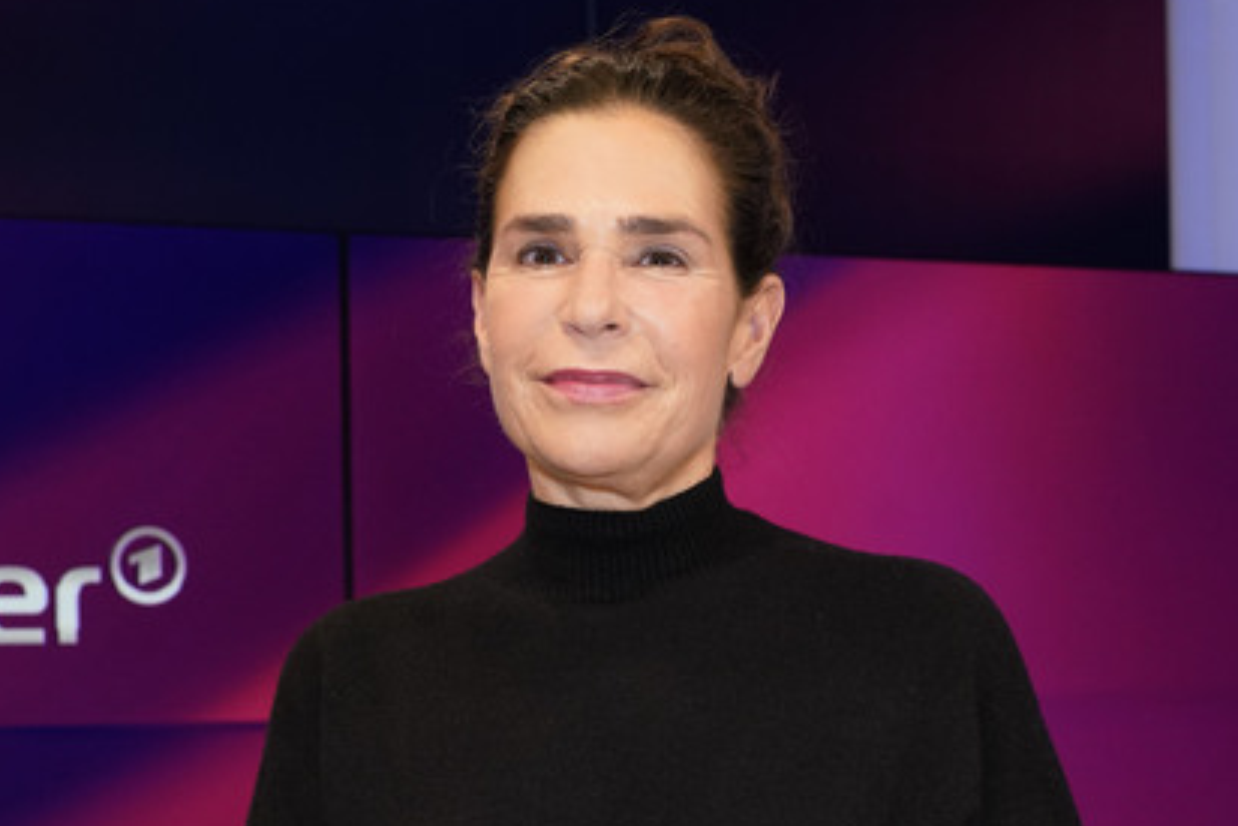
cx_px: 621
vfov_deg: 28.7
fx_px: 1617
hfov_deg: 41.9
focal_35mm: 47
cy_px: 405
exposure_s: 1/125
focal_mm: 43
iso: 2000
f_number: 5.6
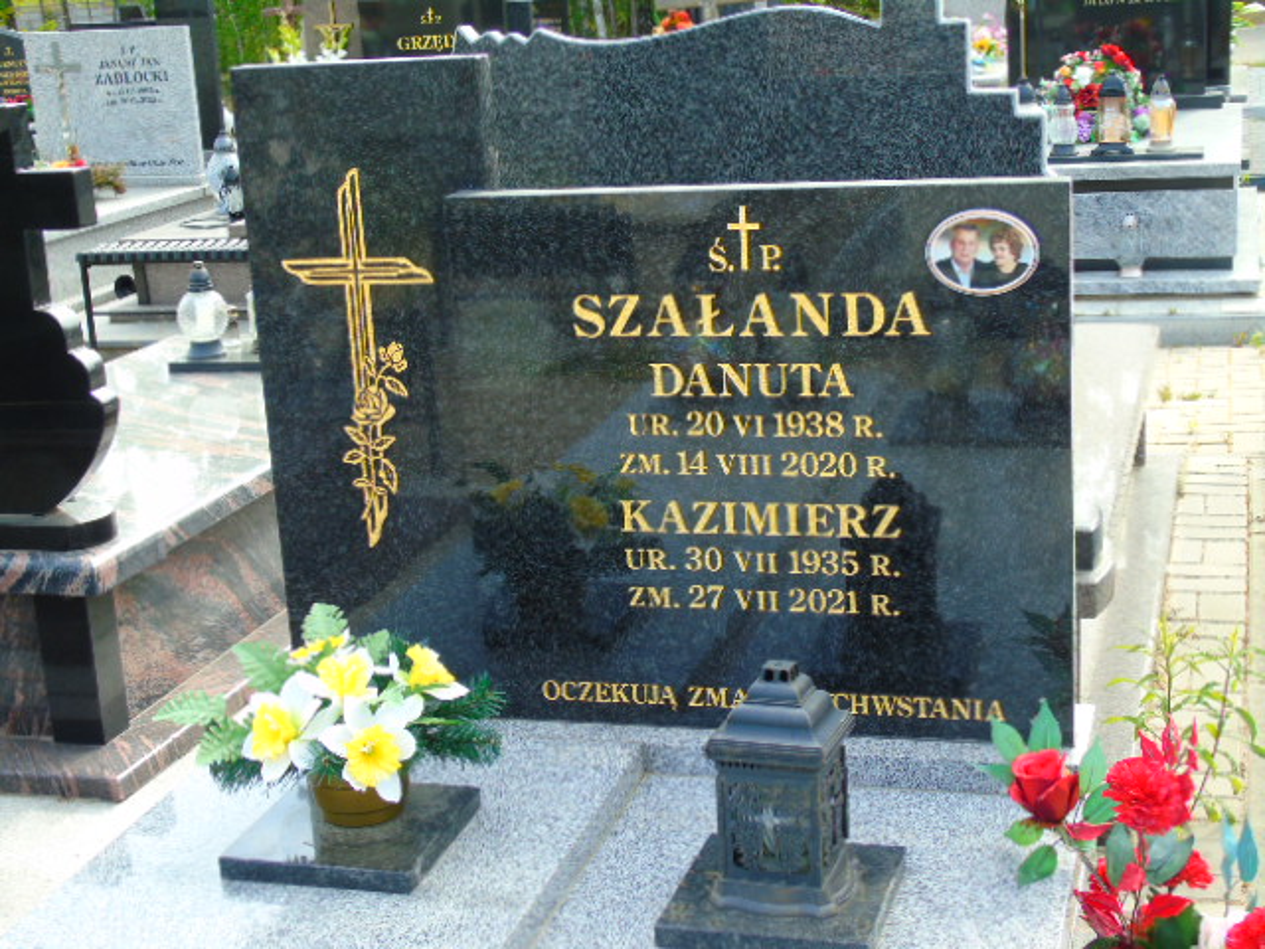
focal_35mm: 54
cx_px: 632
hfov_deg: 35.5
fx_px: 1973
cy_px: 474
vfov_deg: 27.0
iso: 80
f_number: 4.3
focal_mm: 9.6
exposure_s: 1/125
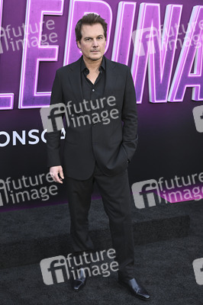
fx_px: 373
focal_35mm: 44
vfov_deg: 44.5
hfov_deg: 30.5
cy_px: 152
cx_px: 102
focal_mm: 44
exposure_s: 1/320
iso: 1600
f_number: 5
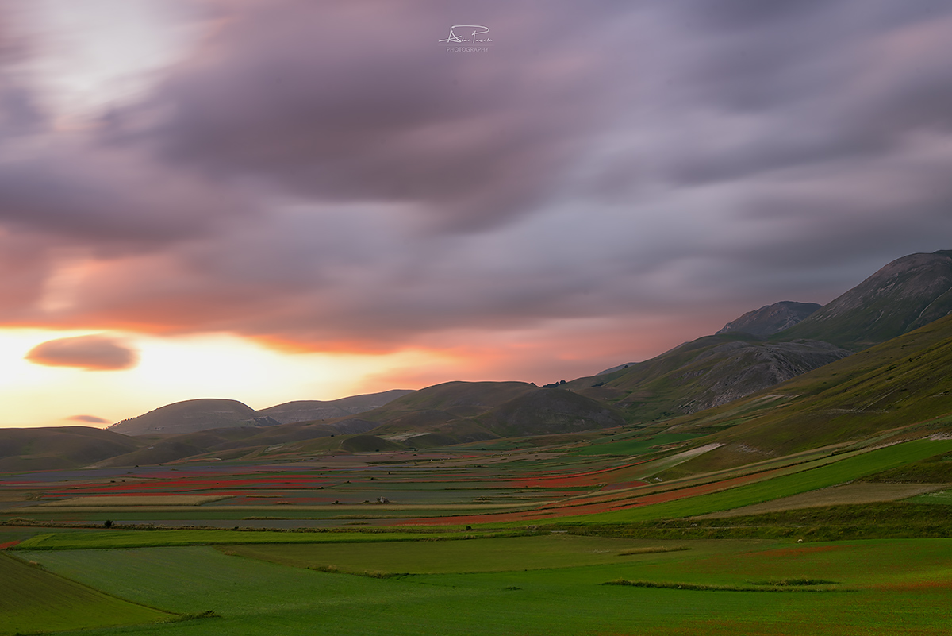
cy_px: 318
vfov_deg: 31.9
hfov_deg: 46.4
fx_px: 1111
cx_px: 476
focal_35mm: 42
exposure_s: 30
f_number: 14
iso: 100
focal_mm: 42
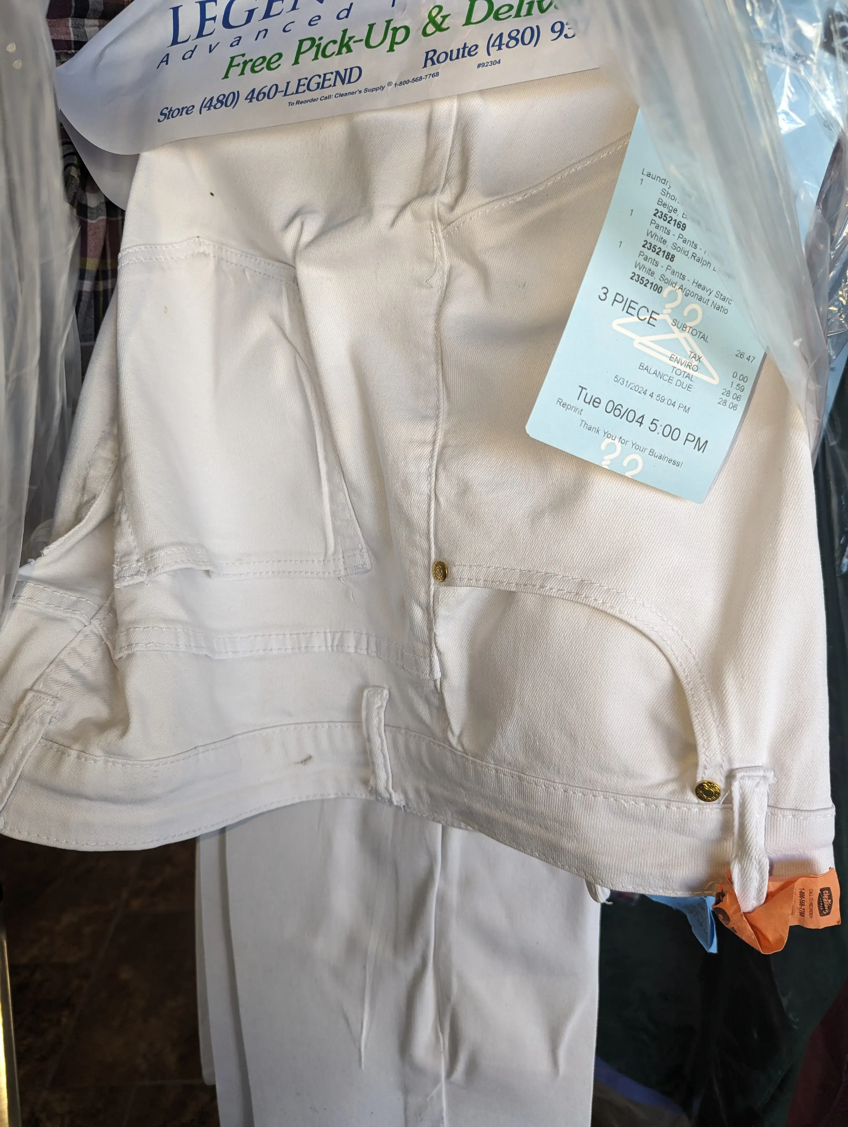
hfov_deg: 56.9
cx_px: 424
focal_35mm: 24
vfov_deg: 71.5
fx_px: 782
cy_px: 564
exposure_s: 1/181
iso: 143
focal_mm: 6.81
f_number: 1.85
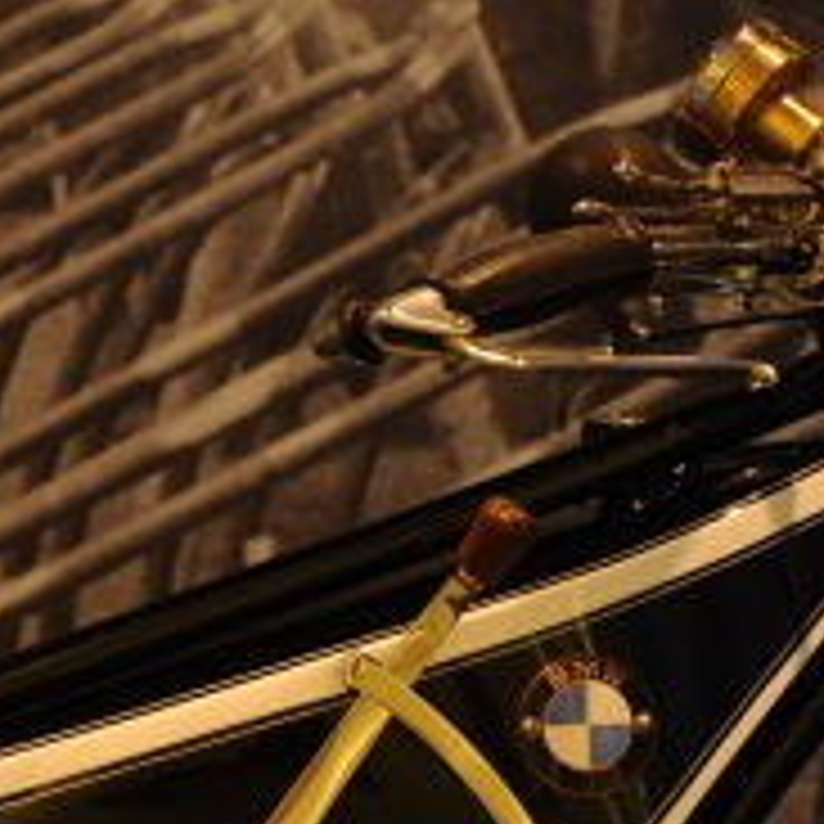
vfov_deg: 9.2
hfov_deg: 9.2
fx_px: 5117
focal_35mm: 190
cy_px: 736
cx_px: 32
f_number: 5
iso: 800
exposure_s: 1/200
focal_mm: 40
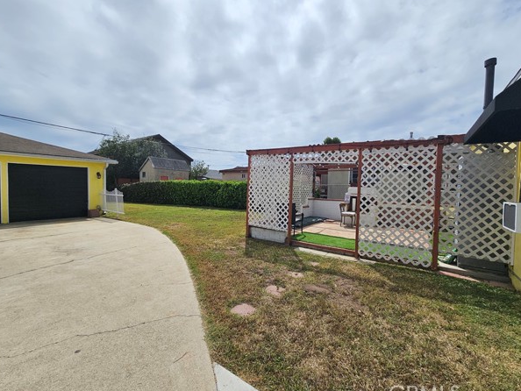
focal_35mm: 14
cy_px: 196
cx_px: 271
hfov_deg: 102.0
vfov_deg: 85.7
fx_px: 211
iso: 50
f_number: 2.2
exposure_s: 1/7960
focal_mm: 2.2
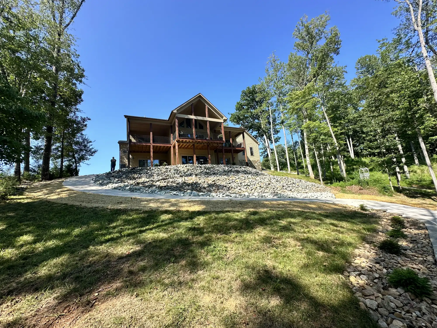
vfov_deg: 85.7
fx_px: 177
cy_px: 164
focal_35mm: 14
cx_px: 218
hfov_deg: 102.1
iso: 50
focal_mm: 2.22
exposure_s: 1/807
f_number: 2.2
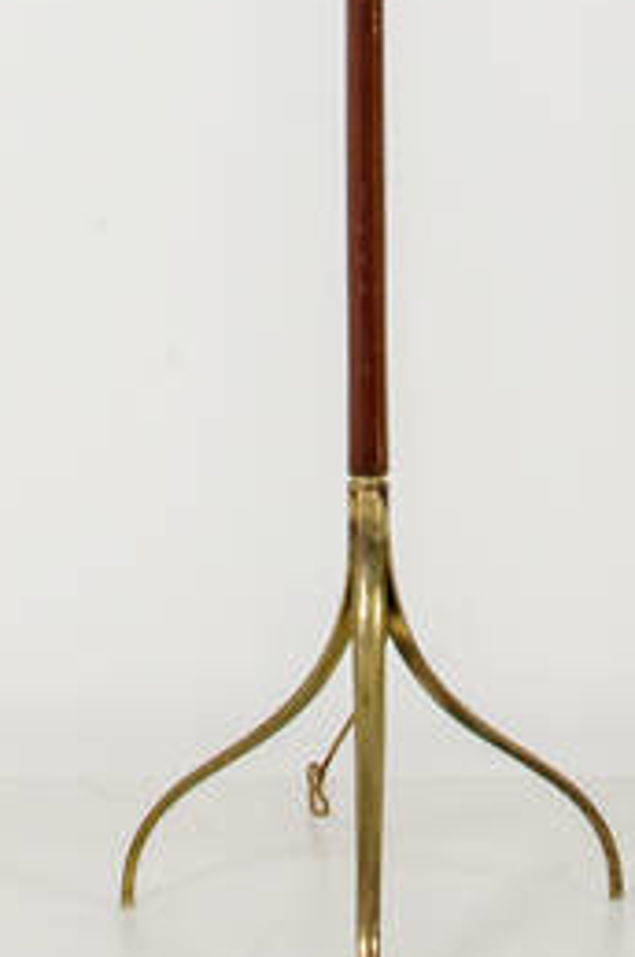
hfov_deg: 6.2
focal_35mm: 220
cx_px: 373
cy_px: -353
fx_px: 5839
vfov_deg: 9.2
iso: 125
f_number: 20
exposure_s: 1/200
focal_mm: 35
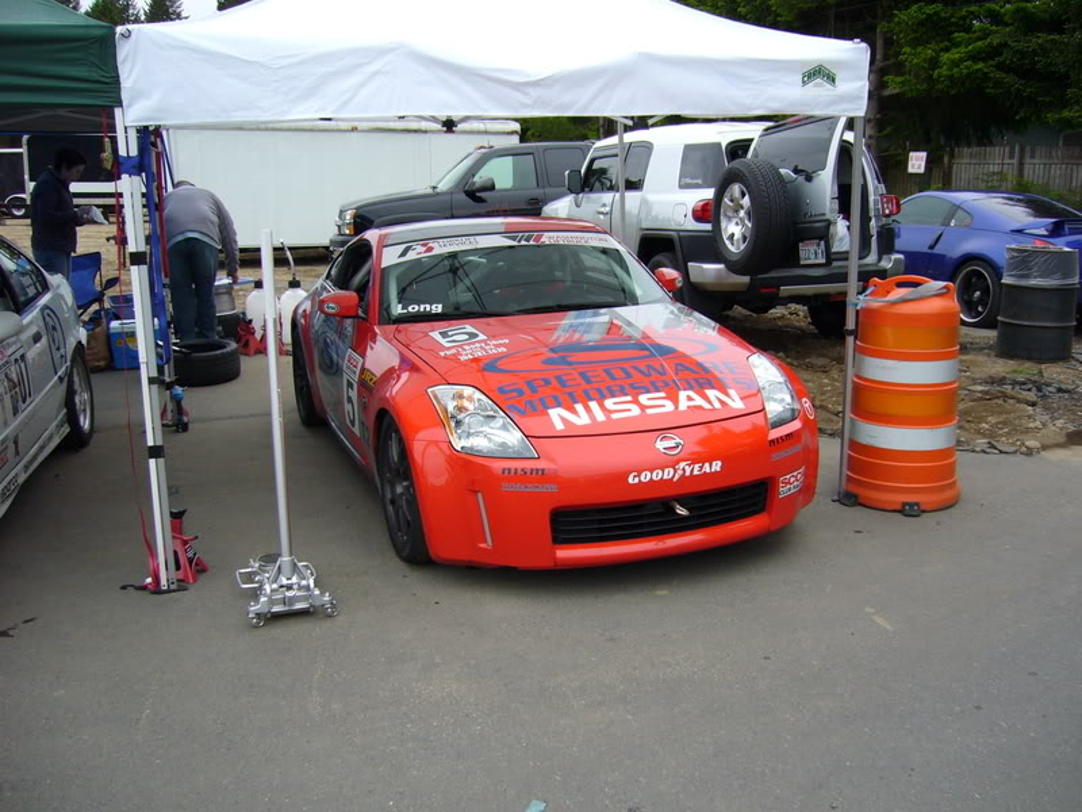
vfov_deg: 40.7
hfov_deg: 52.6
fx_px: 1094
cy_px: 406
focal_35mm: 35
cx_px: 541
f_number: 2.8
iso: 100
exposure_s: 1/320
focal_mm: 5.8
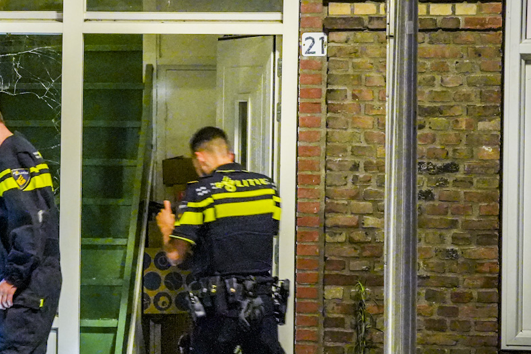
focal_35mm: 262
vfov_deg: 5.2
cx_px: -111
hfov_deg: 7.8
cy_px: 204
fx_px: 3866
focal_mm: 108
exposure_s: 1/30
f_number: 2.8
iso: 10000
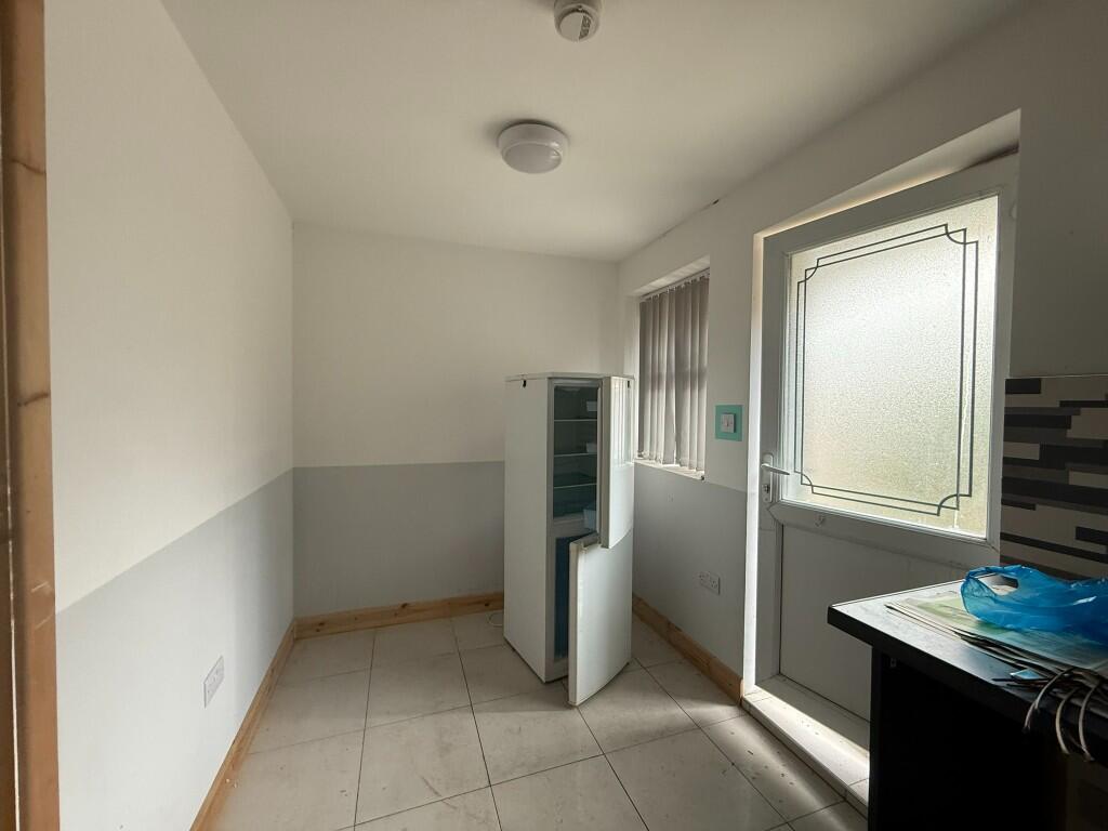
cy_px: 416
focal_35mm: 14
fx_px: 448
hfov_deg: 102.1
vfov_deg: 85.7
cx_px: 554
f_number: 2.2
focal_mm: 2.22
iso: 250
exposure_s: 1/99
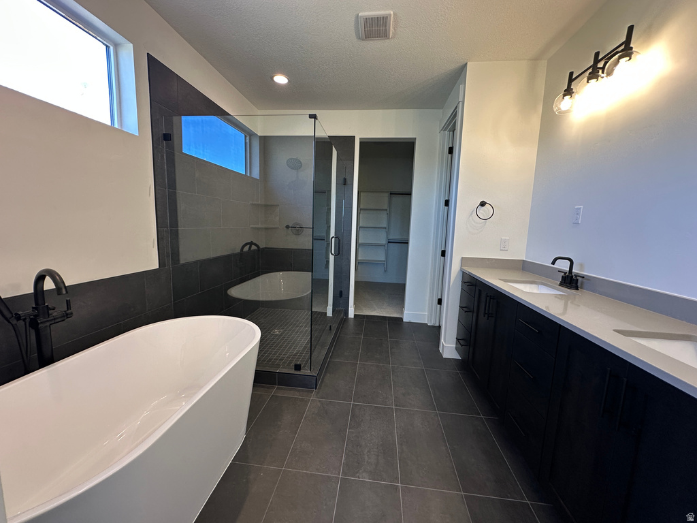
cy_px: 262
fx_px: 282
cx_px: 348
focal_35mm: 14
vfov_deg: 85.7
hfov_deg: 102.1
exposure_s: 1/120
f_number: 2.2
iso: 160
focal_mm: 2.22
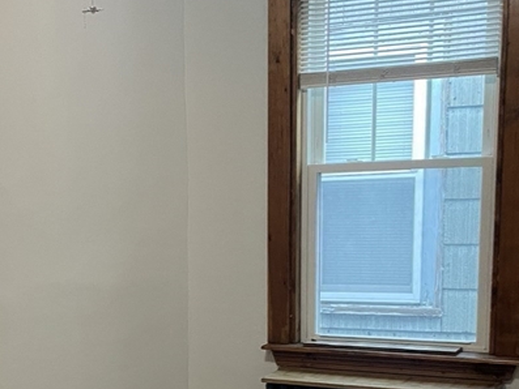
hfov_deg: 28.3
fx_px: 1005
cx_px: 97
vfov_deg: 21.4
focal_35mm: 67
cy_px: 356
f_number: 1.6
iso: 250
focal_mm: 4.2
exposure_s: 1/60
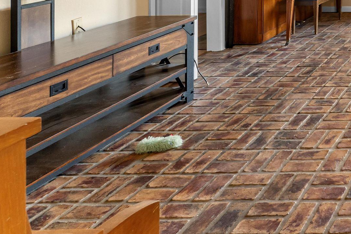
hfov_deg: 31.2
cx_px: 499
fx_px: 390
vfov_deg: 26.8
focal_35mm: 40
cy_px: -89
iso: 800
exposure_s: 1/6
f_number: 8
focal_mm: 14
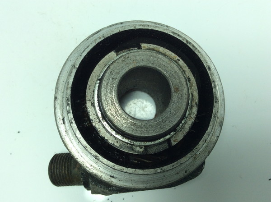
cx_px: 136
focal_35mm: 32
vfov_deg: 44.0
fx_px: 250
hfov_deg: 56.9
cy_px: 101
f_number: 2.4
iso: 32
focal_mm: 3.3
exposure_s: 1/304
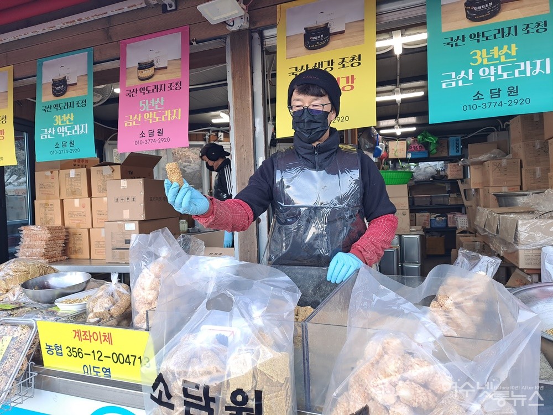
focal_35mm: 24
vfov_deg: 56.8
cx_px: 276
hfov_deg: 71.6
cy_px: 208
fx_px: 383
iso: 32
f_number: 1.8
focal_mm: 5.23
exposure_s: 1/60
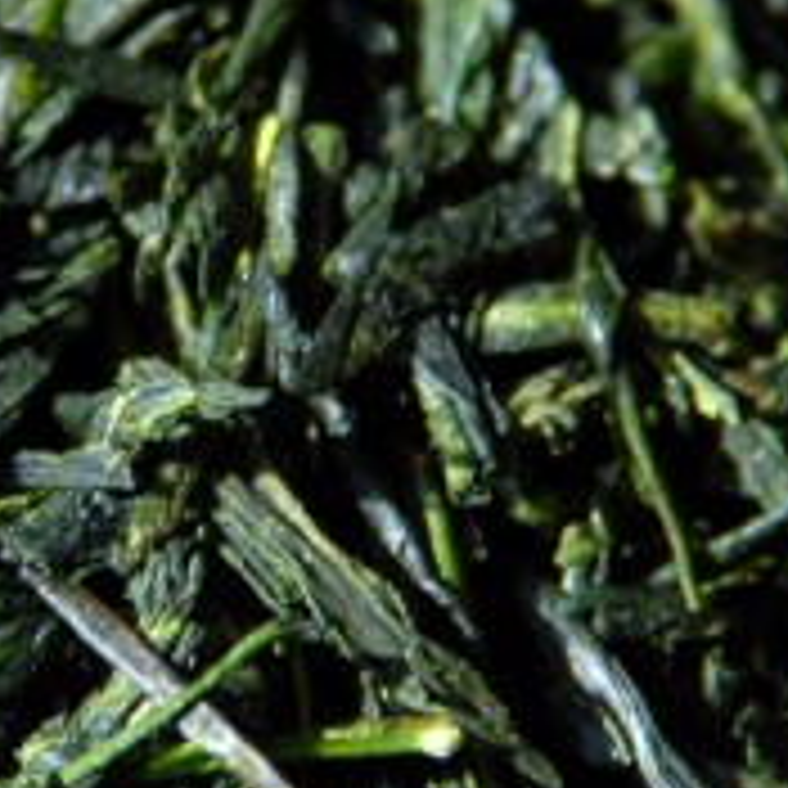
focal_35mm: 653
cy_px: 297
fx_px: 16820
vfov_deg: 2.7
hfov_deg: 2.7
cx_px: 106
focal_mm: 105
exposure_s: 1/125
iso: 100
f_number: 5.6
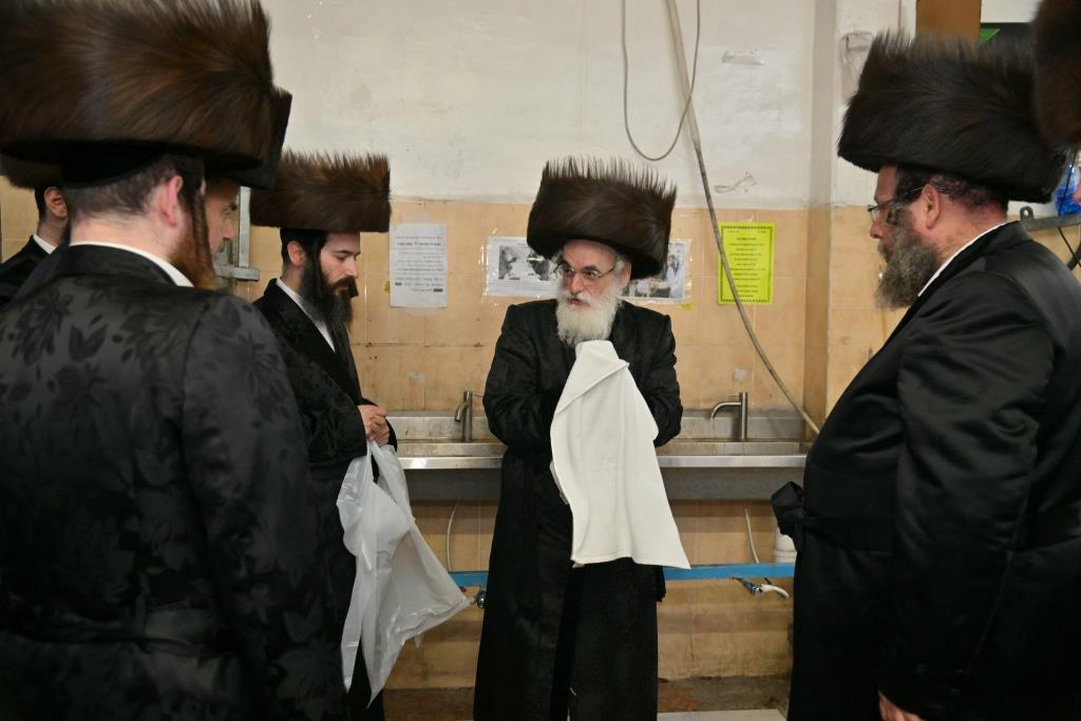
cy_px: 360
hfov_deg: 54.4
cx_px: 540
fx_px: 1051
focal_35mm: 35
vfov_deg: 37.9
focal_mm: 35
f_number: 4
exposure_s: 1/125
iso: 400
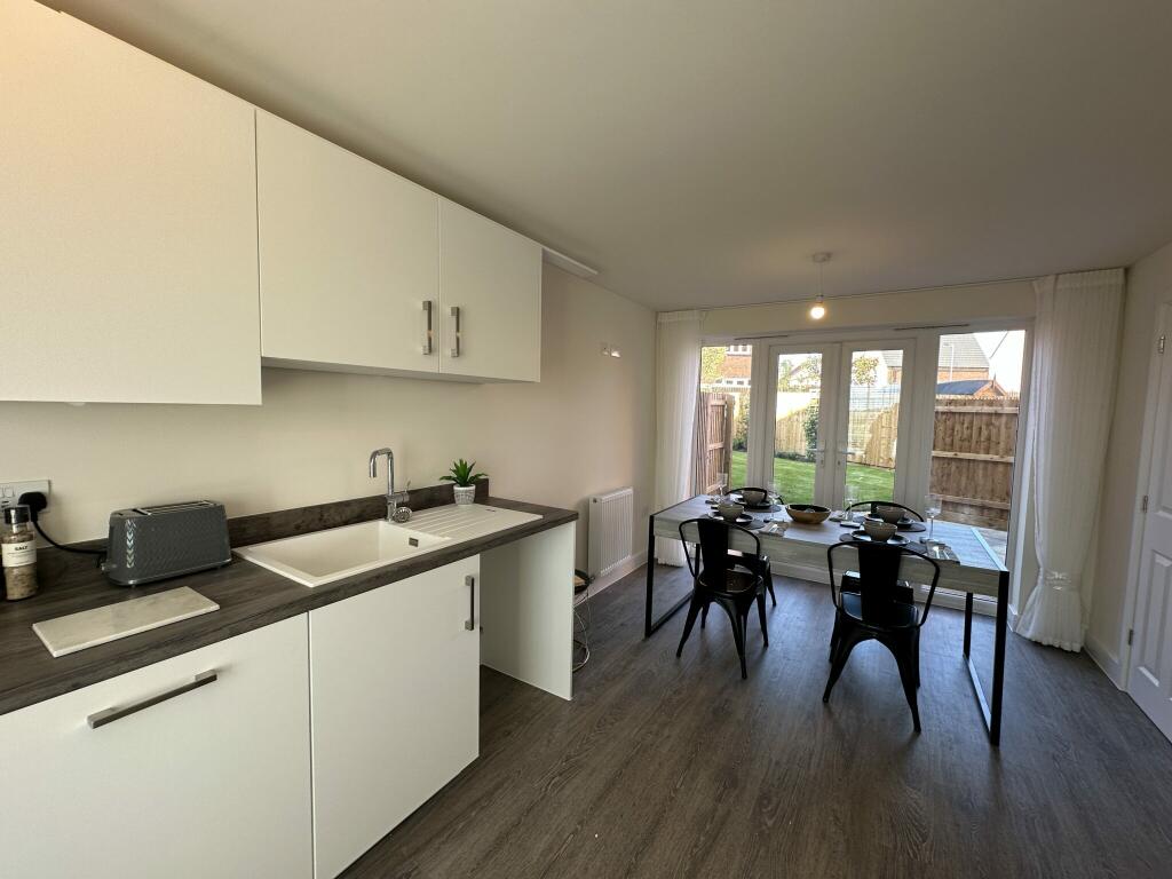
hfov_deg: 102.1
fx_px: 474
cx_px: 586
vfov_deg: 85.7
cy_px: 440
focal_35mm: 14
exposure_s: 1/99
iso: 50
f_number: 2.2
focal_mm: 2.22
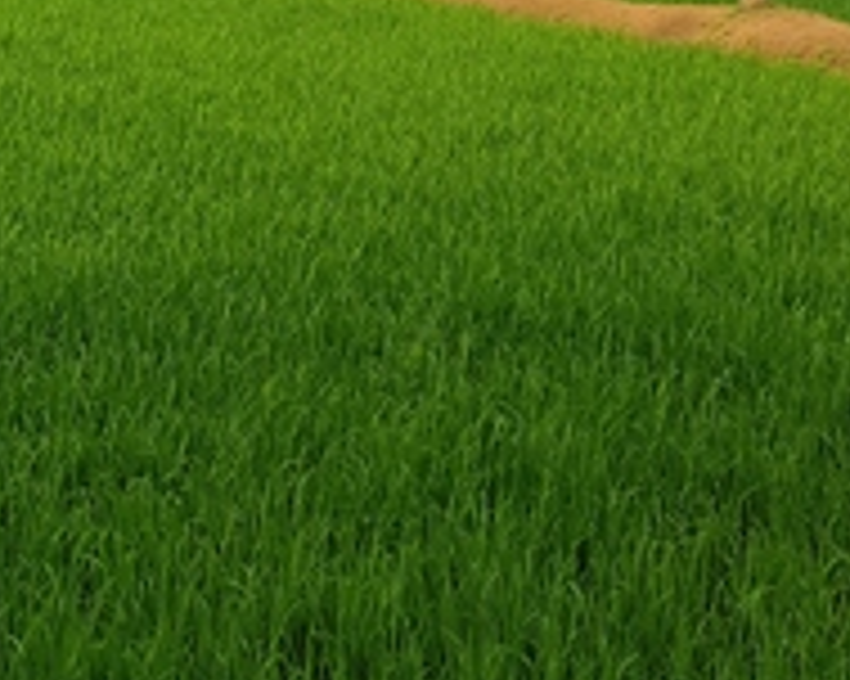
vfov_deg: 23.3
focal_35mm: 61
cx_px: 54
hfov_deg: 29.4
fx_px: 1534
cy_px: -83
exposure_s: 1/567
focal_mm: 4.74
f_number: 1.79
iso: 50
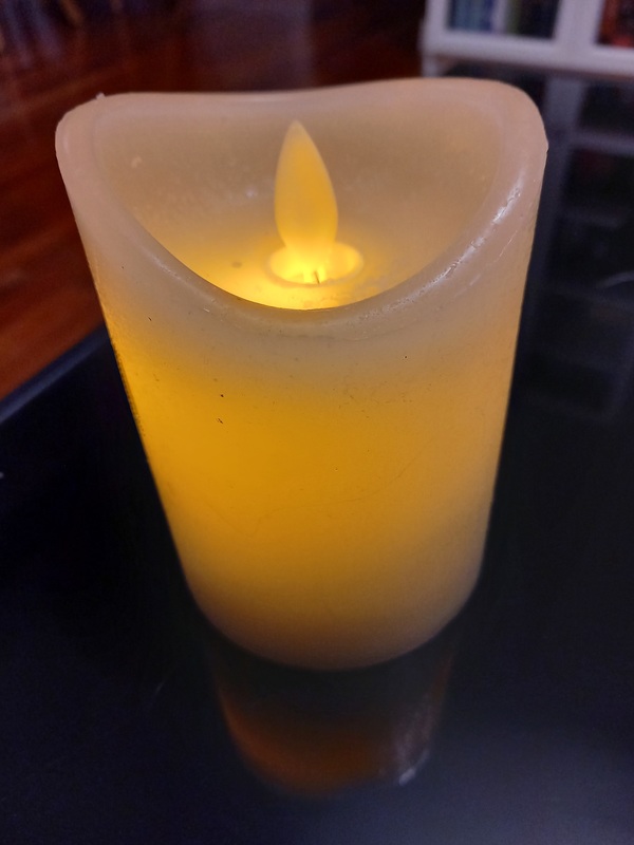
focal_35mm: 25
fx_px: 611
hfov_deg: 54.9
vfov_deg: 69.4
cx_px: 317
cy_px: 422
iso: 400
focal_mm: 4.65
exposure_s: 1/50
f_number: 1.8
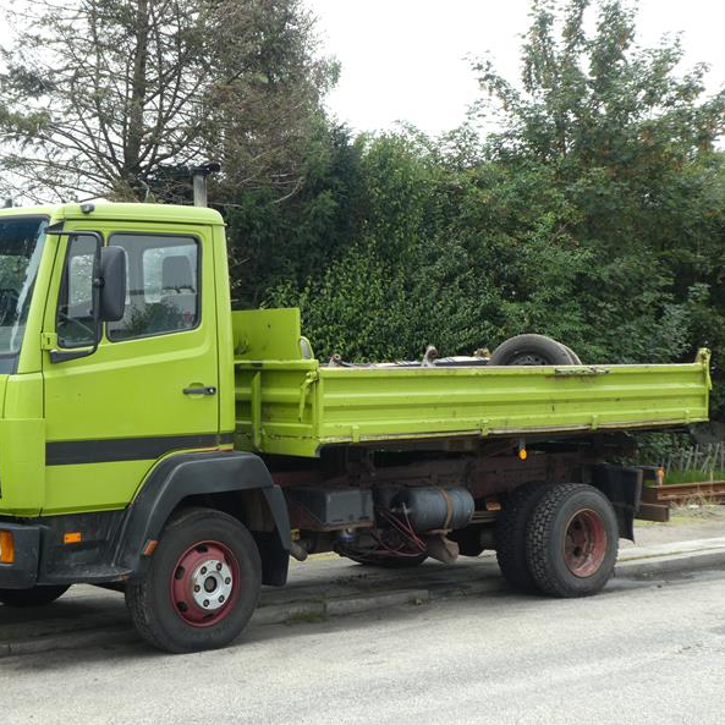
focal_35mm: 56
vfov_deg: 30.6
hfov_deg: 30.5
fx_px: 1327
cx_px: 291
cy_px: 359
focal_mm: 8.4
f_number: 4
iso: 125
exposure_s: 1/80
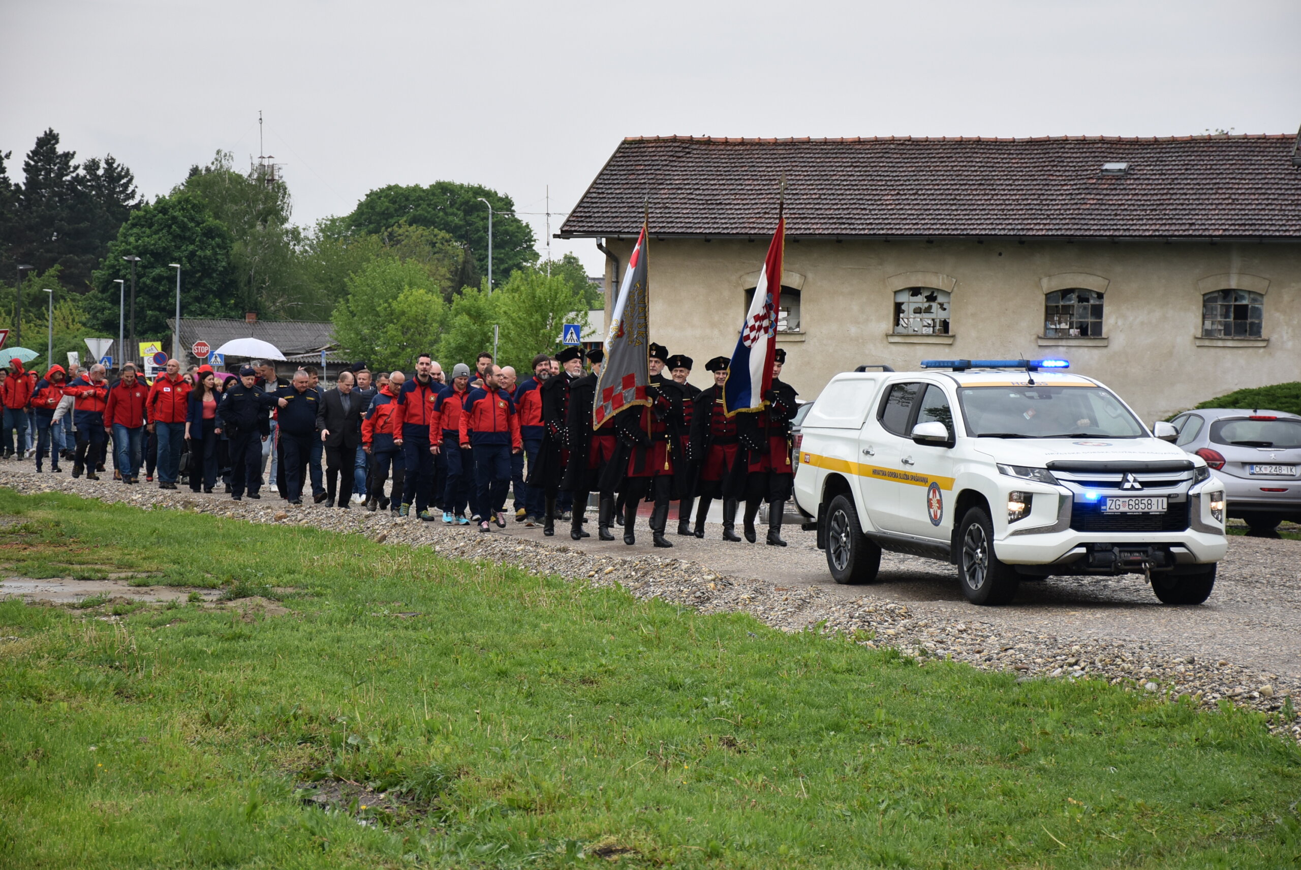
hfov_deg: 18.2
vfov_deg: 12.2
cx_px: 650
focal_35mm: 112
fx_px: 4068
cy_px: 435
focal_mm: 75
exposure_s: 1/250
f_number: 5.6
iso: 360
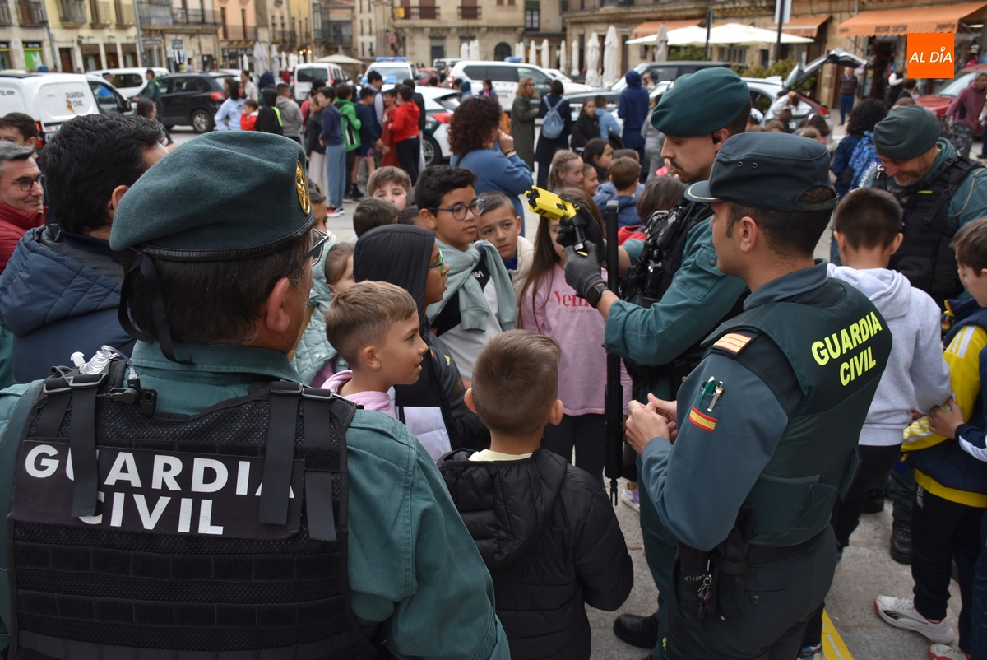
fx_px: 823
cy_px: 330
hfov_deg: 61.9
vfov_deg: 43.7
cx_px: 494
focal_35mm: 30
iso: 400
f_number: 5.6
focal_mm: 20
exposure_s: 1/125
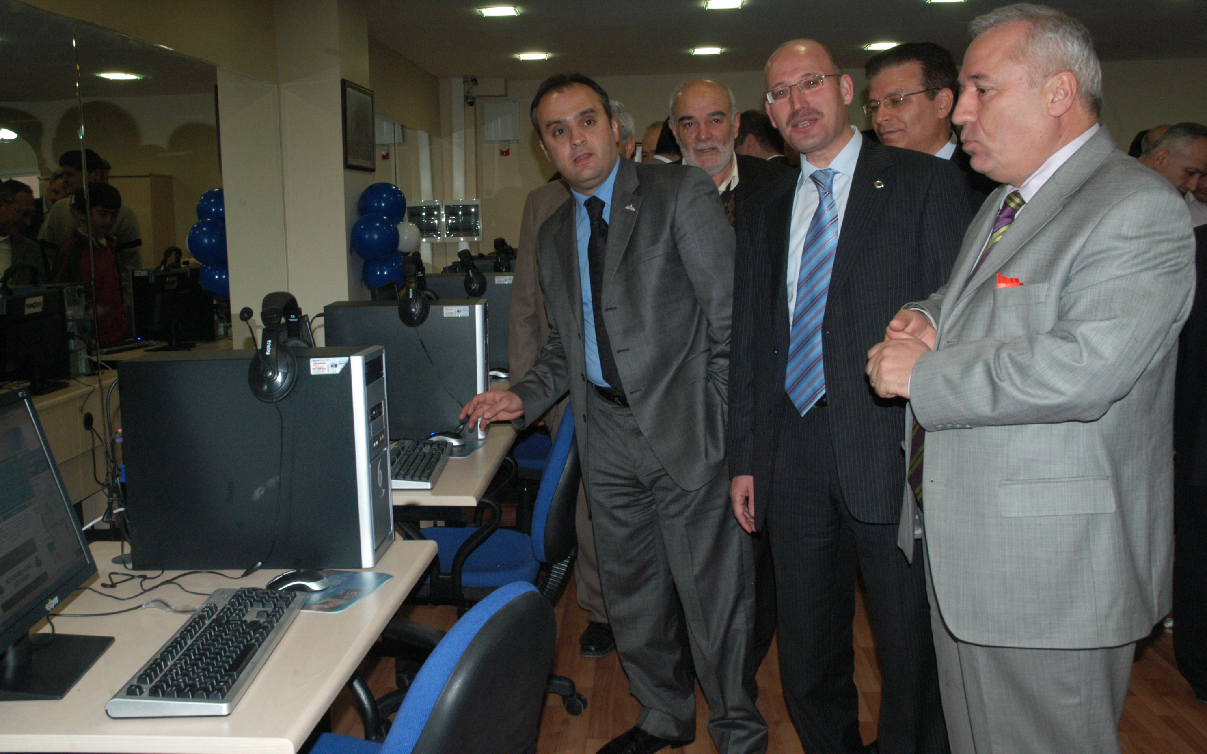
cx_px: 601
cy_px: 359
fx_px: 1118
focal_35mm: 34
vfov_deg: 37.3
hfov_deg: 56.7
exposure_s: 1/60
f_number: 9
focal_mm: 22
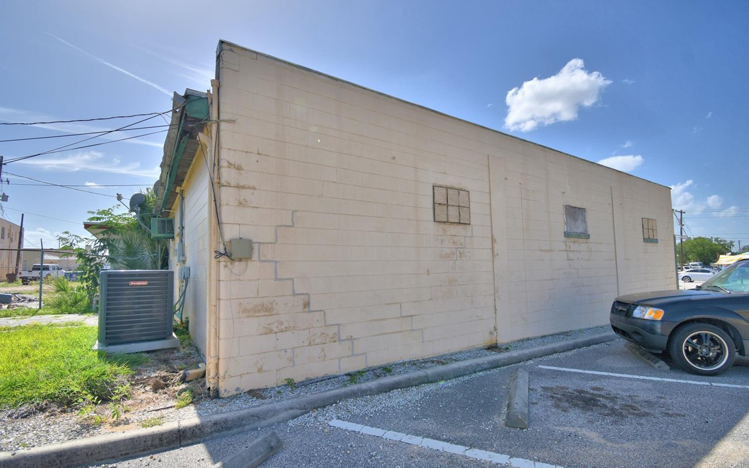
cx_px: 377
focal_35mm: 16
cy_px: 248
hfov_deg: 97.8
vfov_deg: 71.2
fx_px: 327
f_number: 4.5
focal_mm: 10
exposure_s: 1/1000
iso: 100
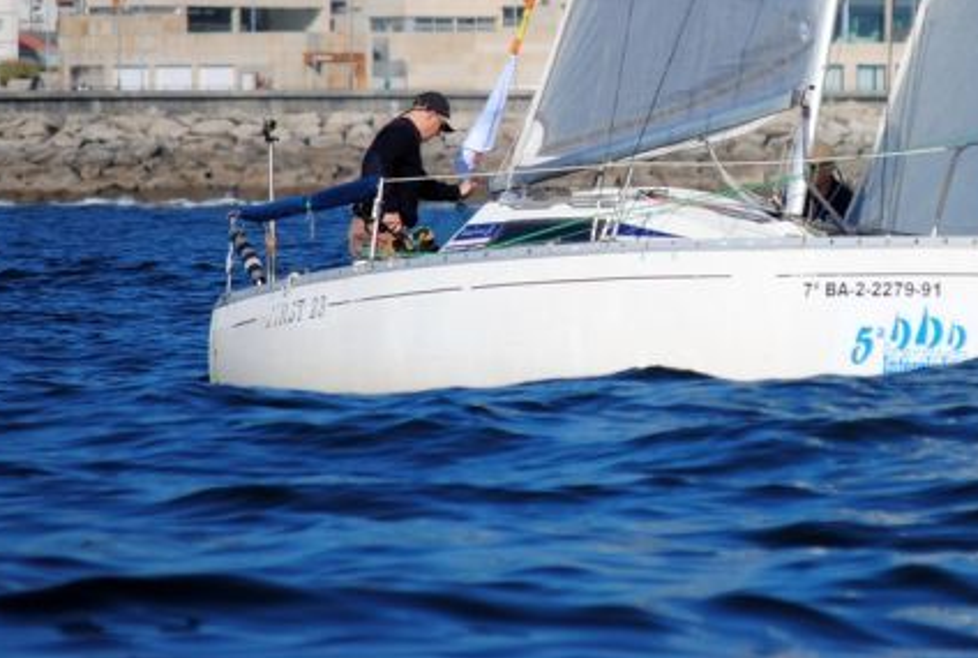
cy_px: 63
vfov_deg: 3.1
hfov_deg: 4.5
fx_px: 12337
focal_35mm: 453
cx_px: 745
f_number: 5.3
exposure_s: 1/1600
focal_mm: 160
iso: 200
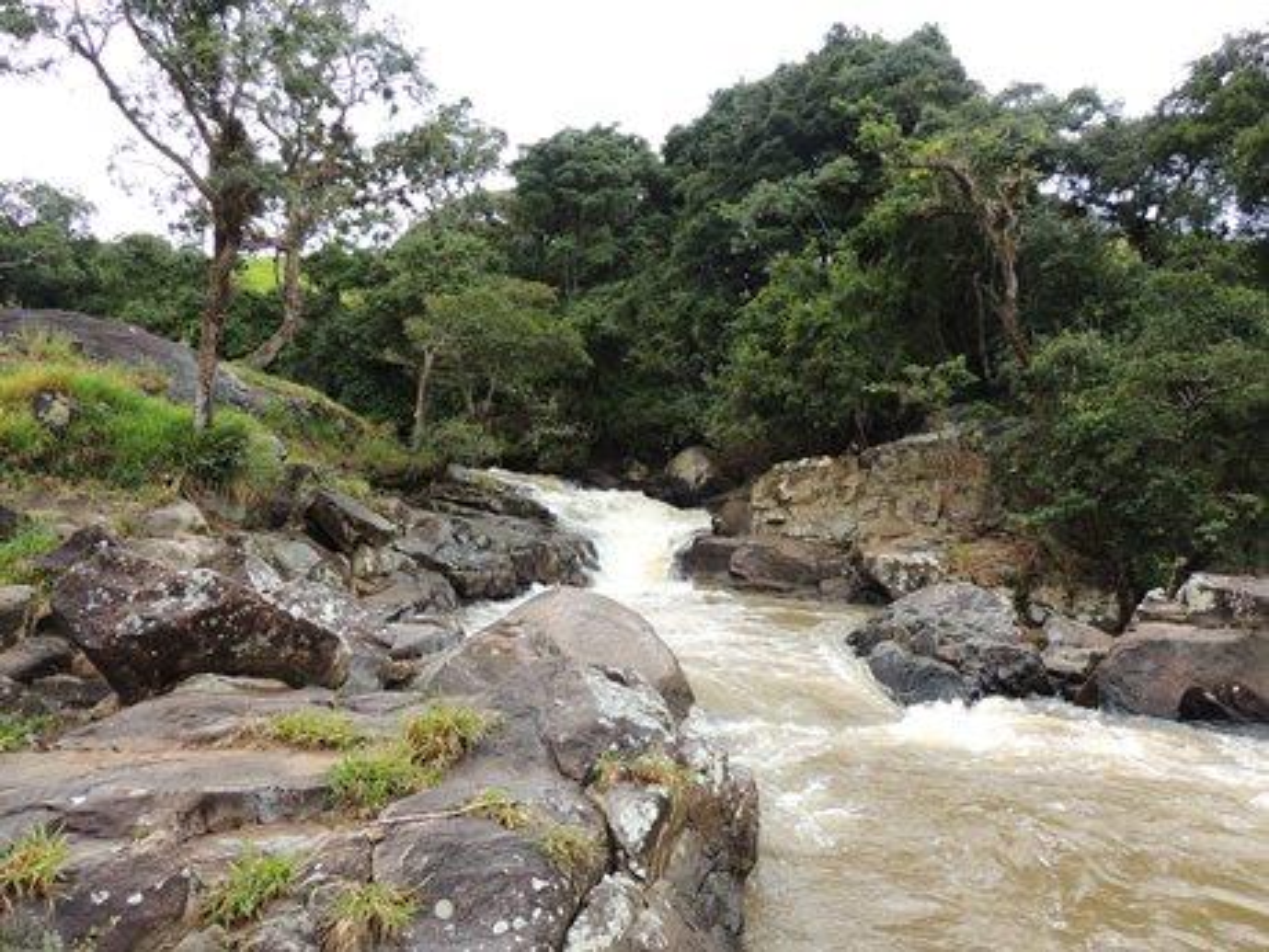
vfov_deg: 49.7
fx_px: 1026
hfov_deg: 63.4
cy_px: 476
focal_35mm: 28
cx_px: 634
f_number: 3.1
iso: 100
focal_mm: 4.9
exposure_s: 1/320
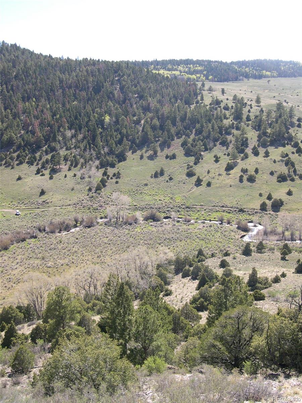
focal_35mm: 38
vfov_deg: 49.0
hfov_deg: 37.7
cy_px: 202
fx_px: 442
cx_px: 151
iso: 100
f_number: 2.8
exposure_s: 1/562
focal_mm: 8
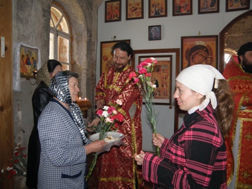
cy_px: 94
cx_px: 126
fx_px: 189
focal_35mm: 26
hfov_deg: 67.3
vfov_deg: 53.0
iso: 100
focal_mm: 4.6
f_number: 2.8
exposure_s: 1/30
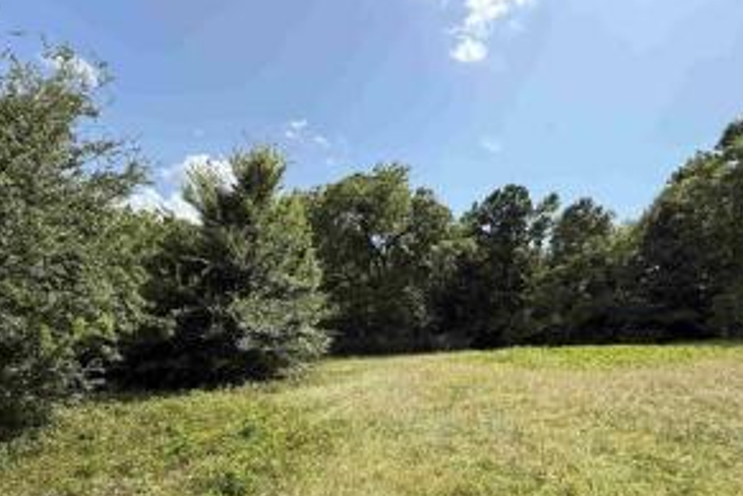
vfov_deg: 59.1
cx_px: 388
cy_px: 363
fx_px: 413
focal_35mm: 20
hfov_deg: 83.9
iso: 50
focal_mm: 2.22
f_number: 2.2
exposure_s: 1/1145
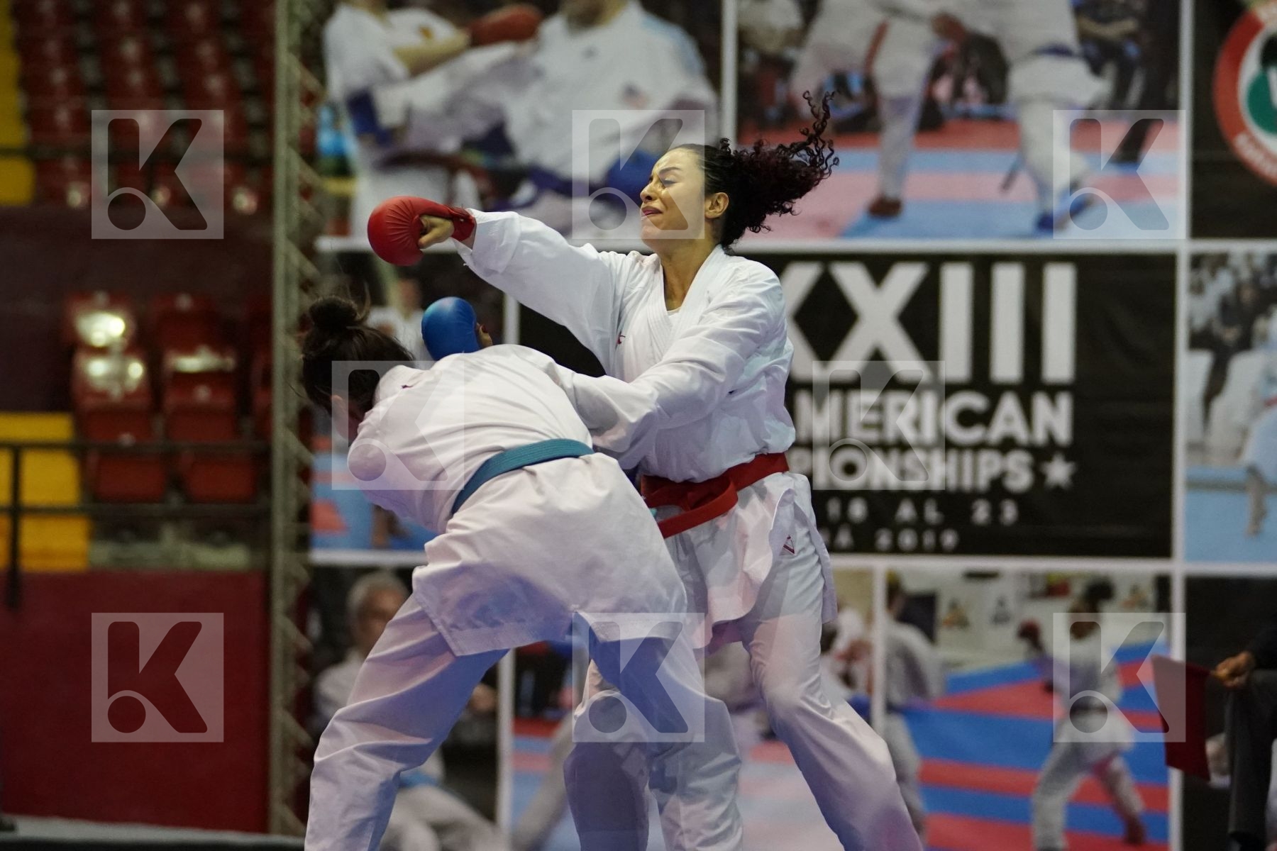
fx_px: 6207
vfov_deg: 7.8
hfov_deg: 11.7
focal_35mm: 175
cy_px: 426
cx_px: 638
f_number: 2.8
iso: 6400
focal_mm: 117
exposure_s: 1/800
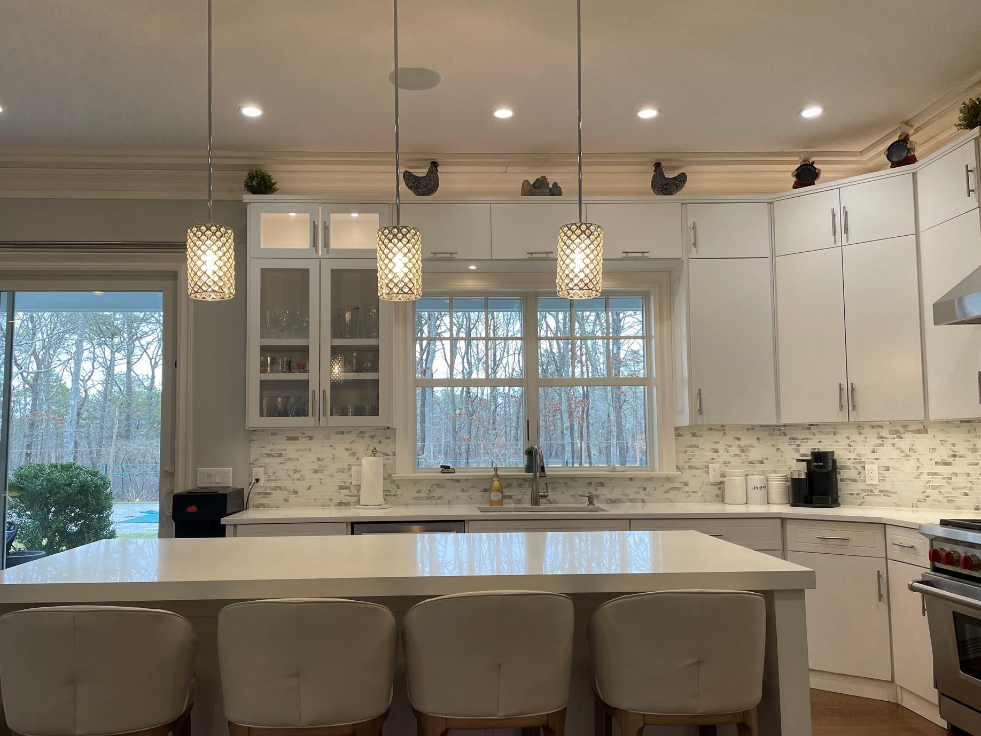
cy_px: 388
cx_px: 455
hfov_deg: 61.6
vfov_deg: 48.2
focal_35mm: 29
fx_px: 822
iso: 50
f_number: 1.6
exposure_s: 1/120
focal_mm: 4.2
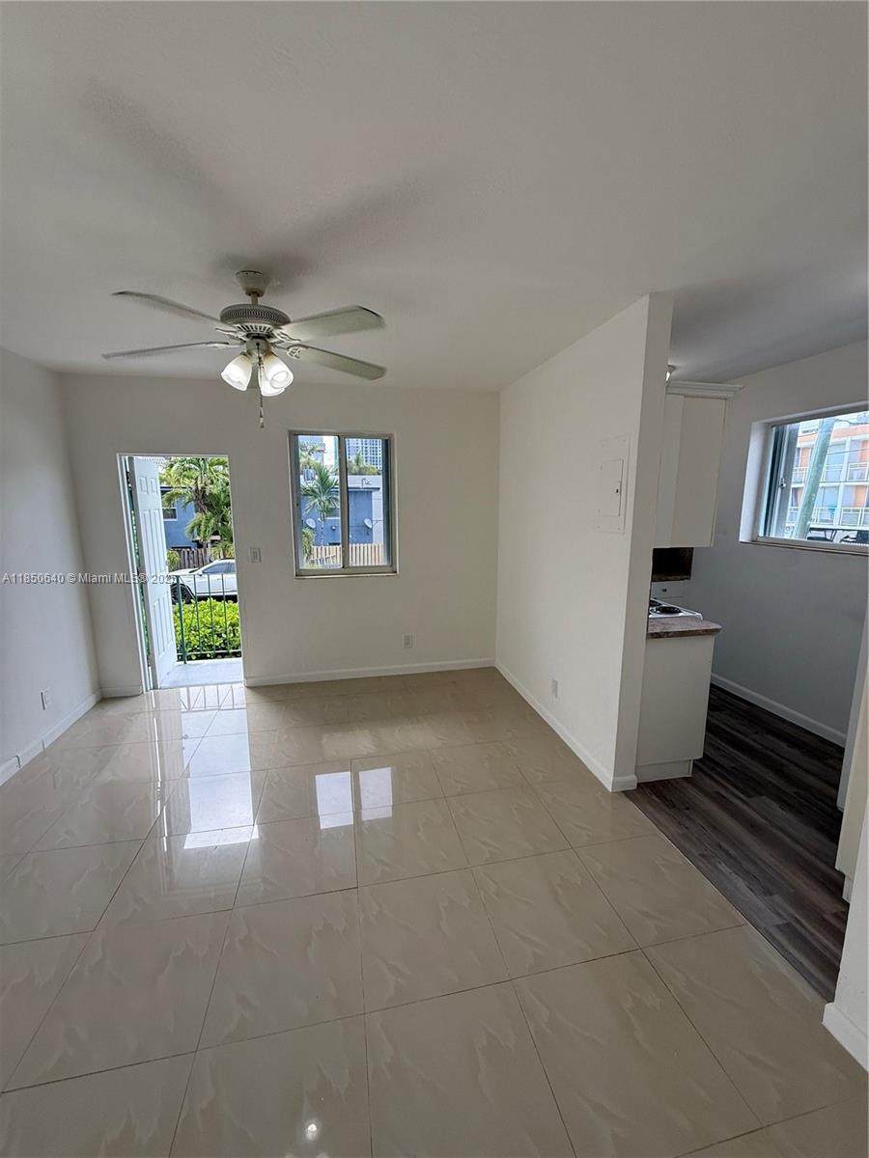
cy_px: 579
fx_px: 469
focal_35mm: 14
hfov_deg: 85.7
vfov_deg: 102.1
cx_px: 434
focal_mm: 2.22
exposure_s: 1/193
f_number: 2.2
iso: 64
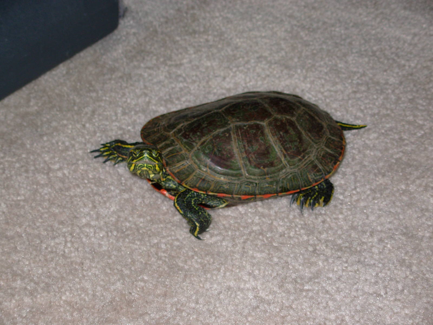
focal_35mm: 89
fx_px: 1113
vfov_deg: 16.6
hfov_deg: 22.0
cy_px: 162
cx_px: 216
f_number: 3.8
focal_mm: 14.7
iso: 50
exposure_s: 1/58.7
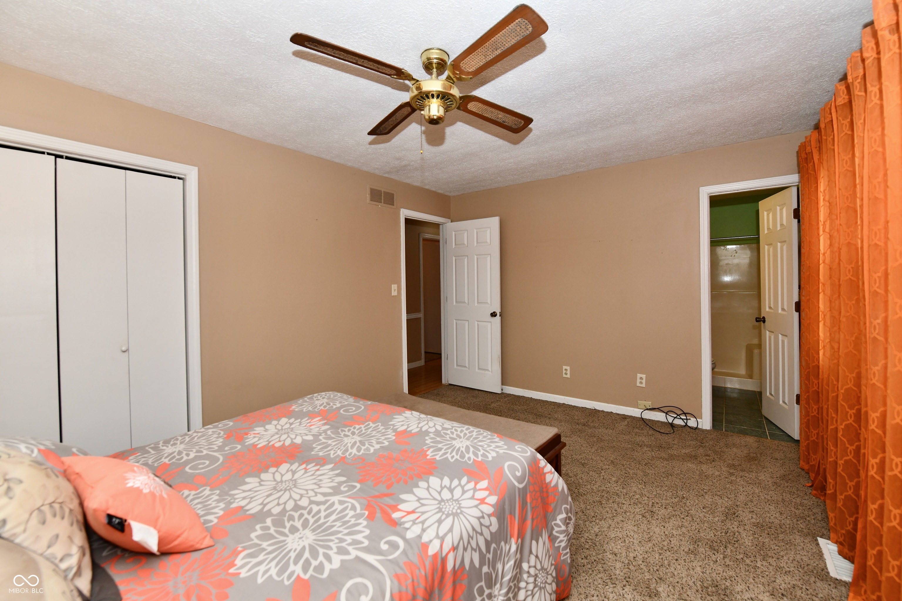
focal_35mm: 14
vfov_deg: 81.2
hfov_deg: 104.3
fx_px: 351
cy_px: 300
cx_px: 451
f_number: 6.3
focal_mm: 14
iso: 640
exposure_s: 1/60
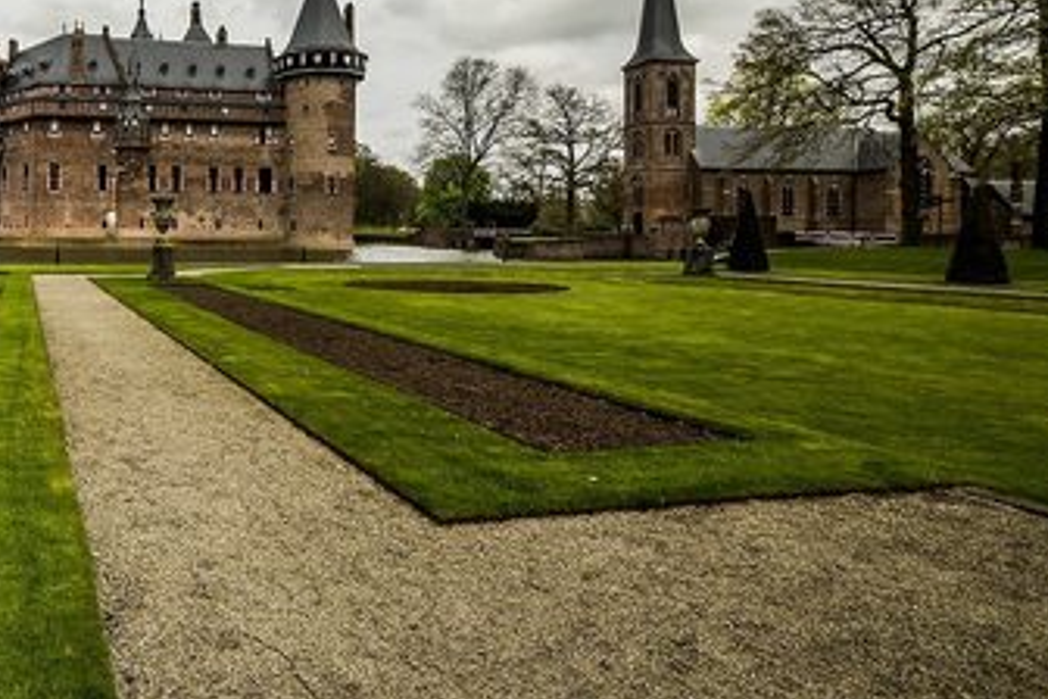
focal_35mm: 25
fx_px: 728
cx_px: 134
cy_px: 234
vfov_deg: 50.4
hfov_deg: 61.9
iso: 100
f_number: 11
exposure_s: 1/125
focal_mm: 14
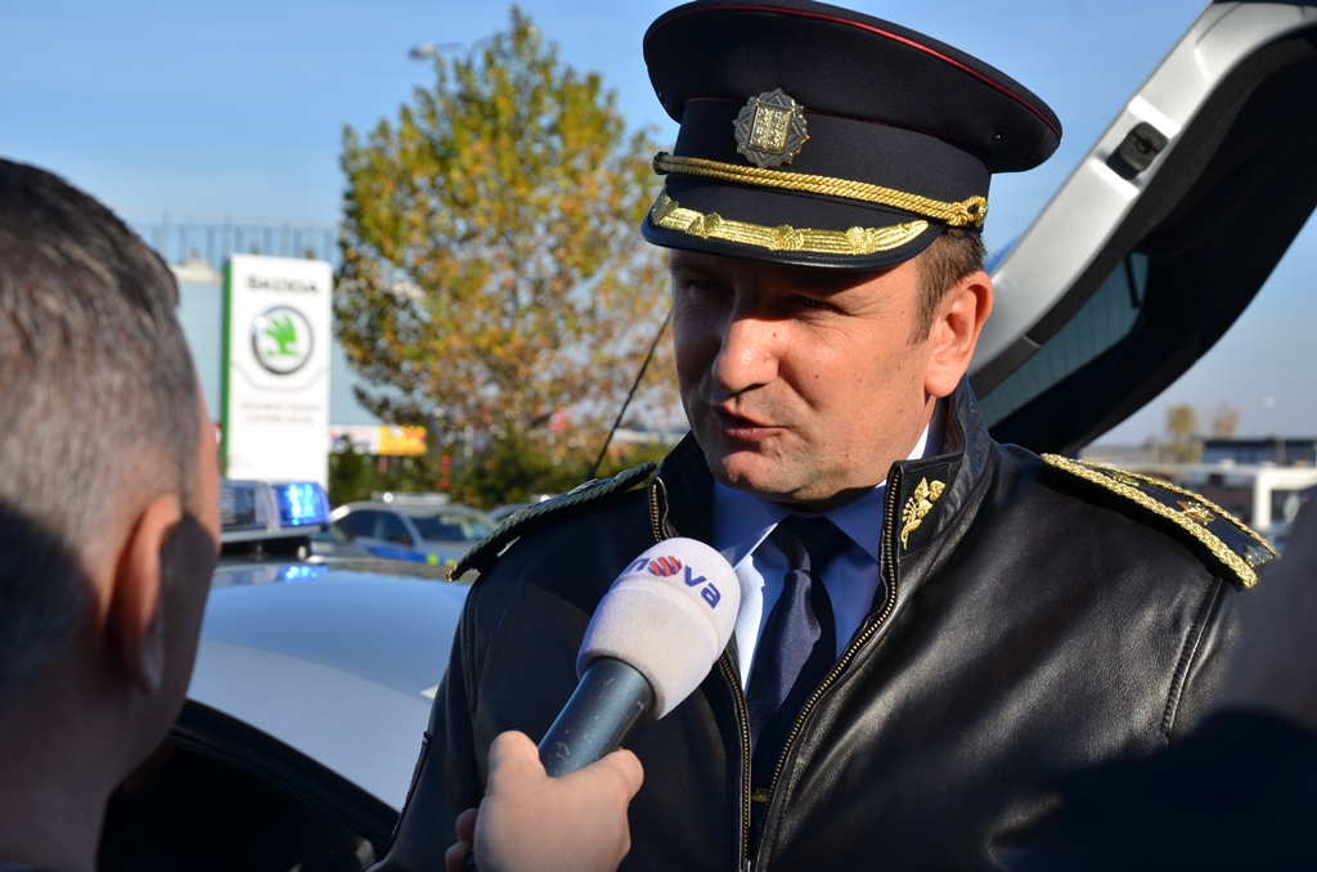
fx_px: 2738
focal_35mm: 75
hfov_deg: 27.0
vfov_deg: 18.1
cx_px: 658
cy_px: 436
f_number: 8
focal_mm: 50
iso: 100
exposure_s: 1/320
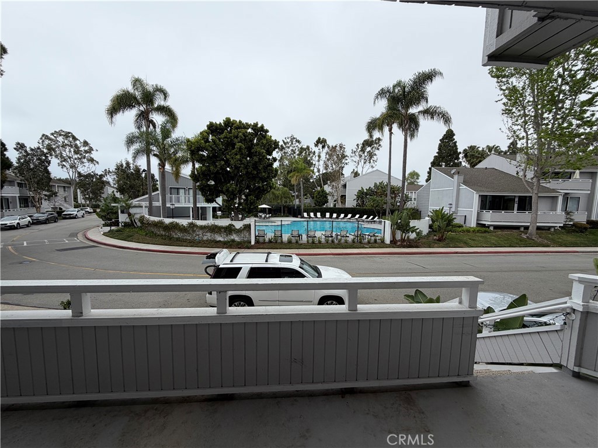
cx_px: 299
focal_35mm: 14
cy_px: 224
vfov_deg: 85.7
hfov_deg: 102.1
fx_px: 242
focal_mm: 2.22
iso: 20
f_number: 2.2
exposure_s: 1/888
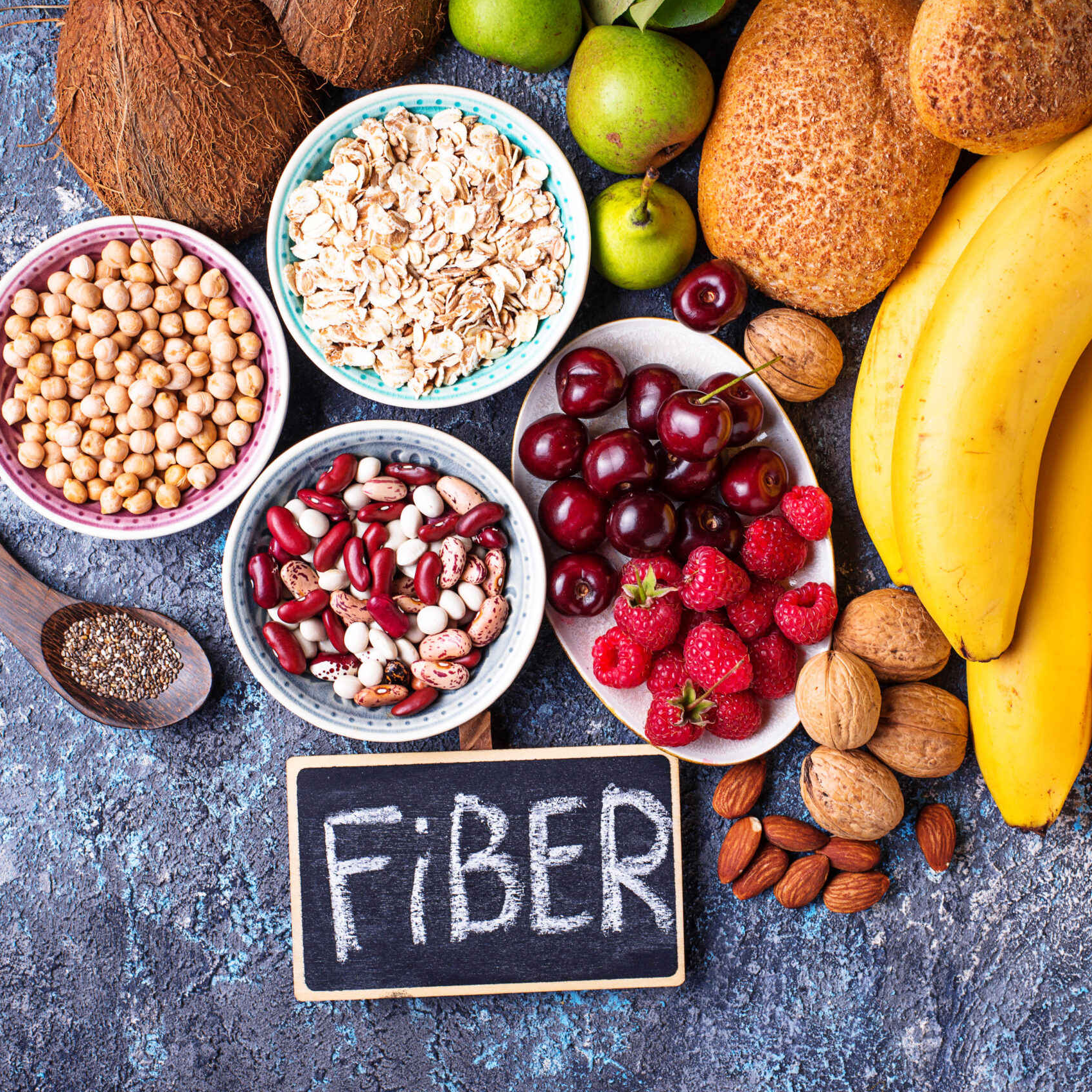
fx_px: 2284
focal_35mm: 64
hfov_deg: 26.9
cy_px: 546
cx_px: 587
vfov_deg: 26.9
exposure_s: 1/100
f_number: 9
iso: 100
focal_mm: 50
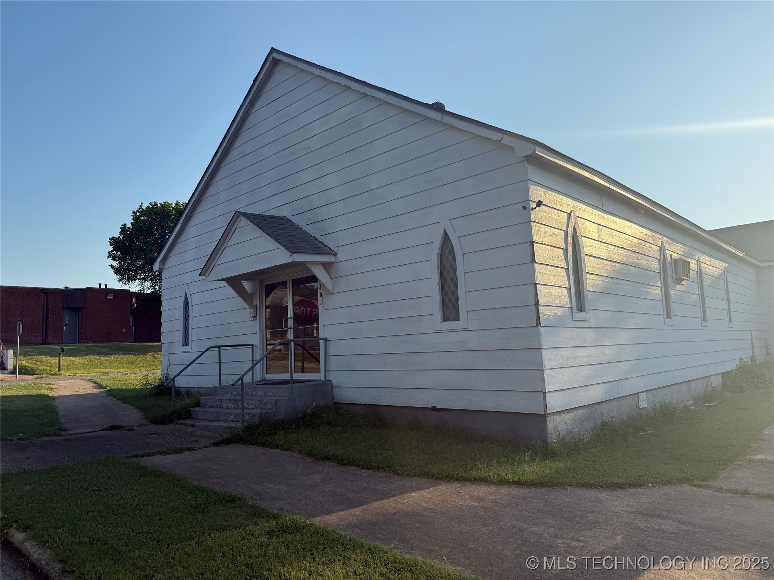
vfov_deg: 56.8
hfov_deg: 71.6
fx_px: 537
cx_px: 387
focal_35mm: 24
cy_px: 290
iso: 100
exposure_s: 1/5319
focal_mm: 6.76
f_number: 1.78
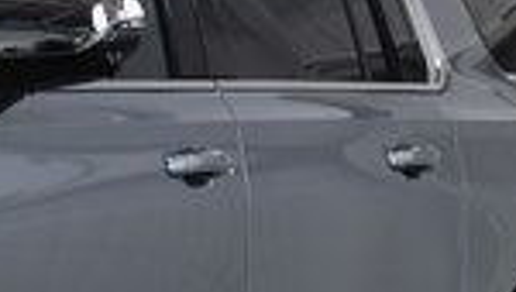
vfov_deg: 4.8
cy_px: 311
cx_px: -368
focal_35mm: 254
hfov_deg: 8.2
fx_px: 3481
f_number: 6.3
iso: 400
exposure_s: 1/20
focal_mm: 38
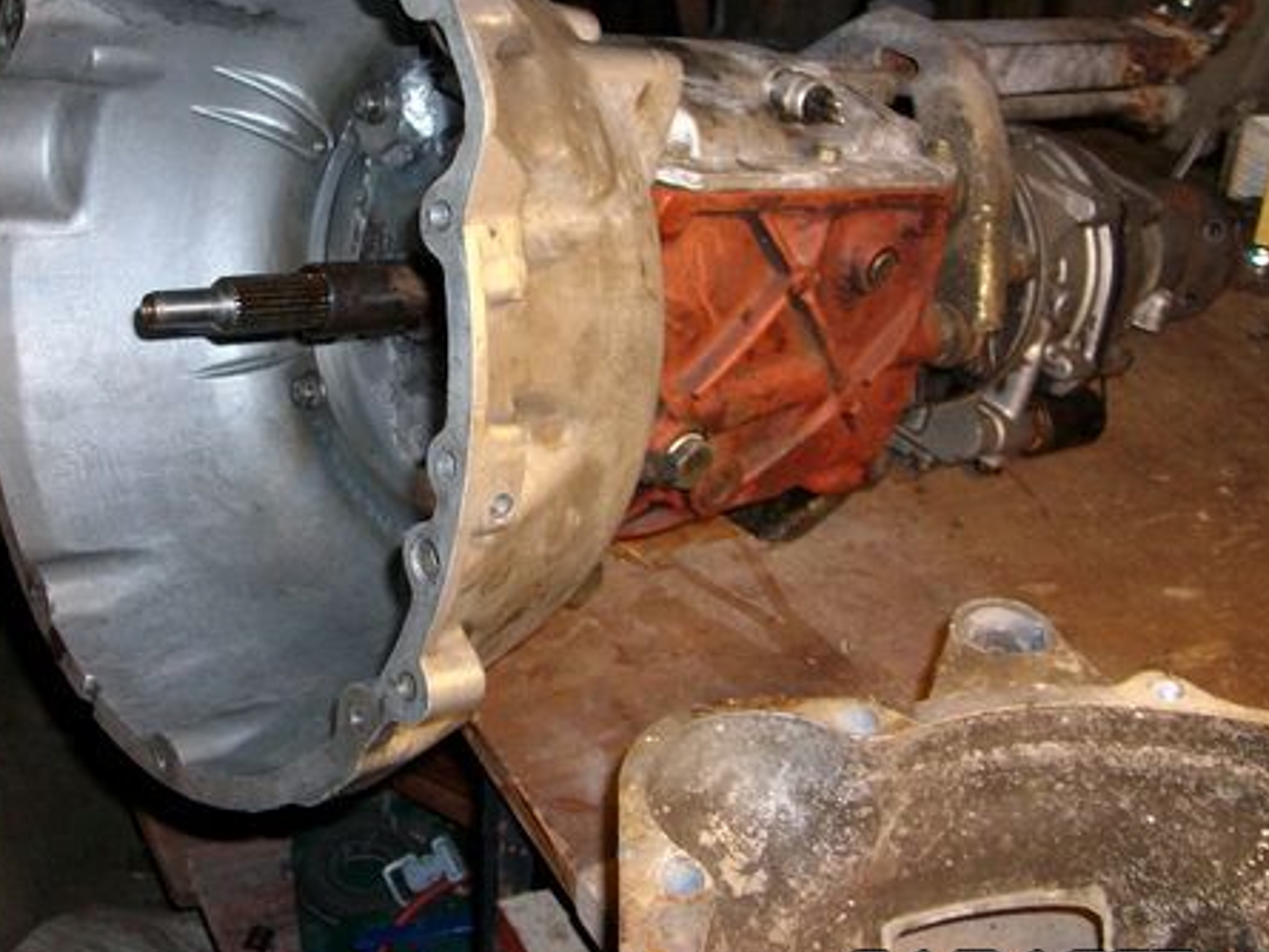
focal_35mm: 46
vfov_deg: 31.3
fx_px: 1687
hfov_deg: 40.7
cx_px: 416
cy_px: 311
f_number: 2.9
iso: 125
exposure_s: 1/40
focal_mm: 5.7
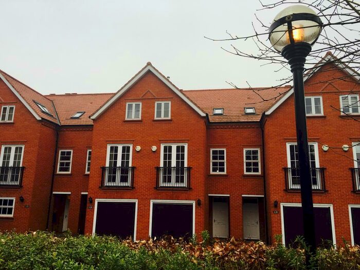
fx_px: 302
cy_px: 135
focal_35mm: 29
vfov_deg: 48.2
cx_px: 180
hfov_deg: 61.7
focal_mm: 4.15
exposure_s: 1/237
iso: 25
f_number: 2.2
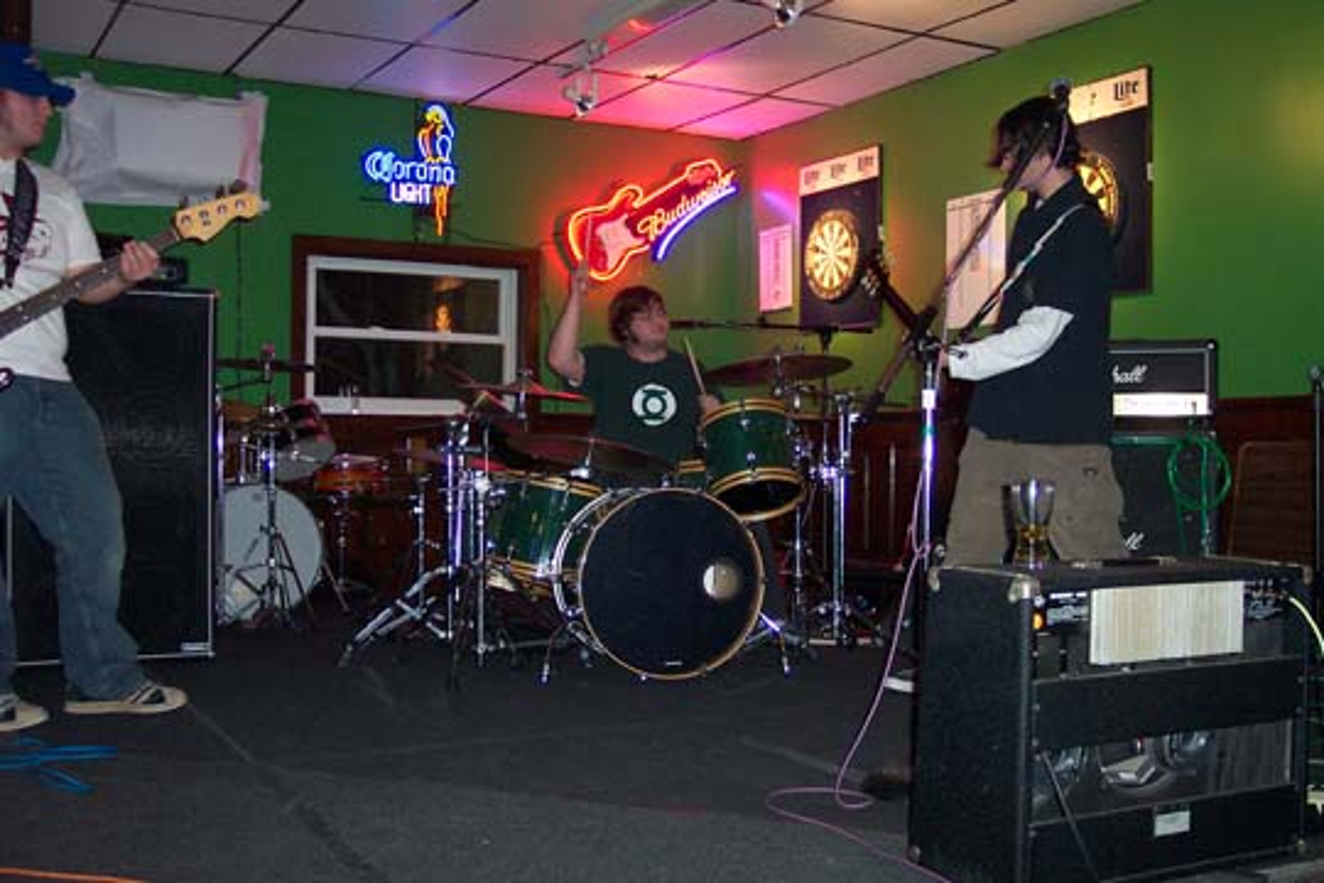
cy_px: 442
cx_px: 662
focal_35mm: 38
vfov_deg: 35.1
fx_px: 1397
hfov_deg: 50.7
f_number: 2.8
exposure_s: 1/30
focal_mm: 8
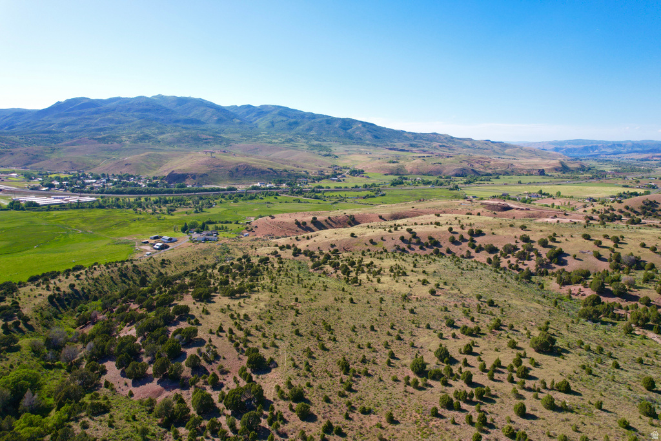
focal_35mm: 22
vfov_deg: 57.2
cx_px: 330
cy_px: 220
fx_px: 404
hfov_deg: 78.6
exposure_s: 1/1250
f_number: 2.8
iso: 100
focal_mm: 8.38
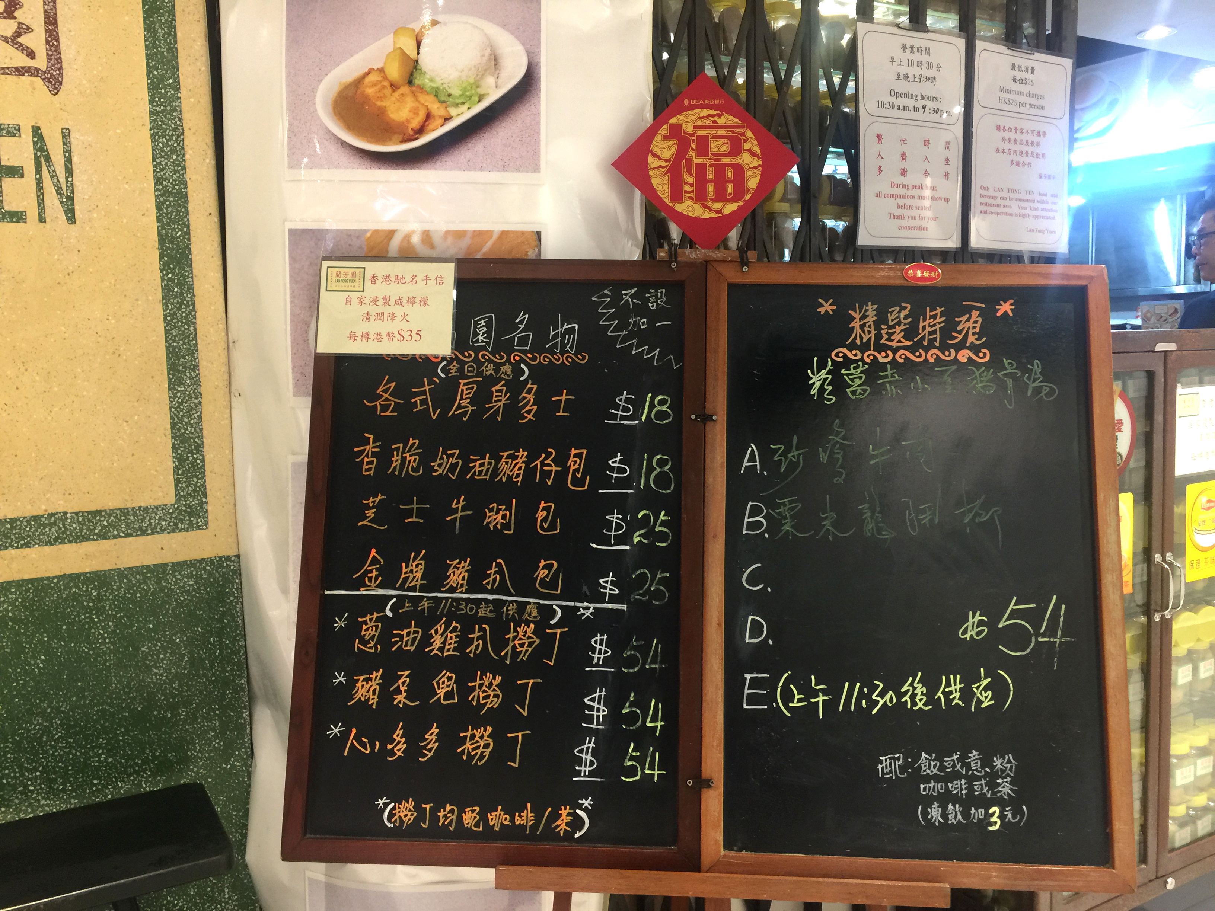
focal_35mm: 29
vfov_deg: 48.2
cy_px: 456
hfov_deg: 61.7
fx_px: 1018
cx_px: 608
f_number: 2.2
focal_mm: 4.15
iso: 64
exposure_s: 1/17
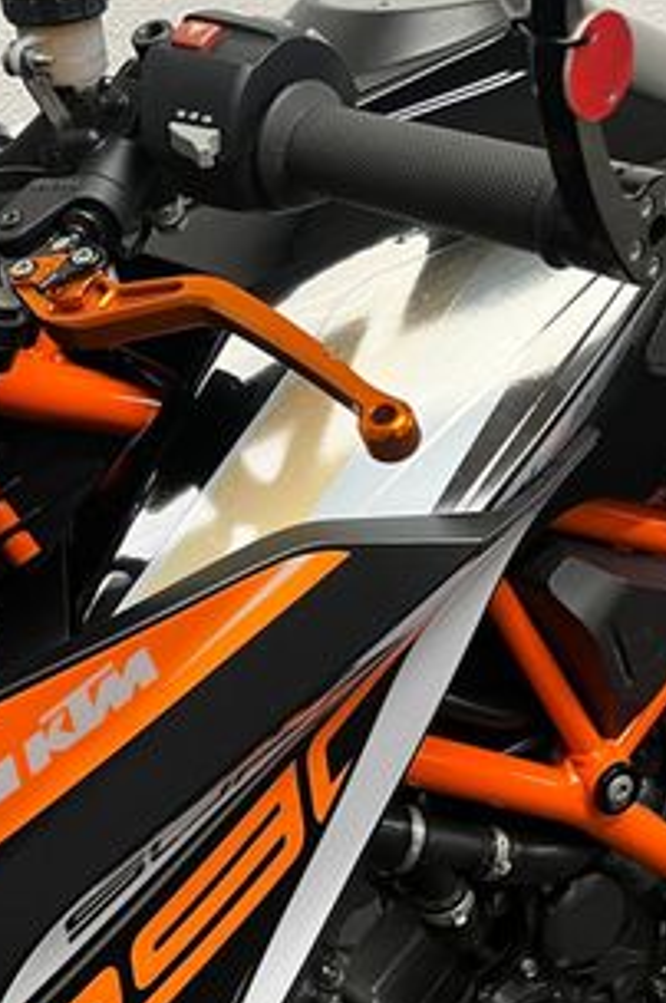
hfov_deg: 23.6
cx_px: 214
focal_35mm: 57
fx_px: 1585
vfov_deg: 34.4
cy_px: 257
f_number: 1.6
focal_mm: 5.1
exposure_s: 1/50
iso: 80
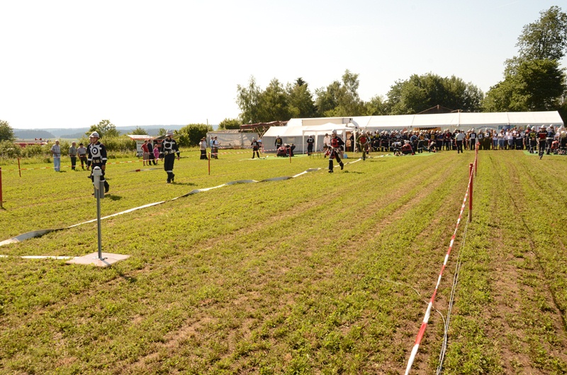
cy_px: 188
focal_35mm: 33
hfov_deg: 57.3
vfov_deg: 39.8
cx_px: 284
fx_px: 519
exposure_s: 1/640
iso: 1000
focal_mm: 22
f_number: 13
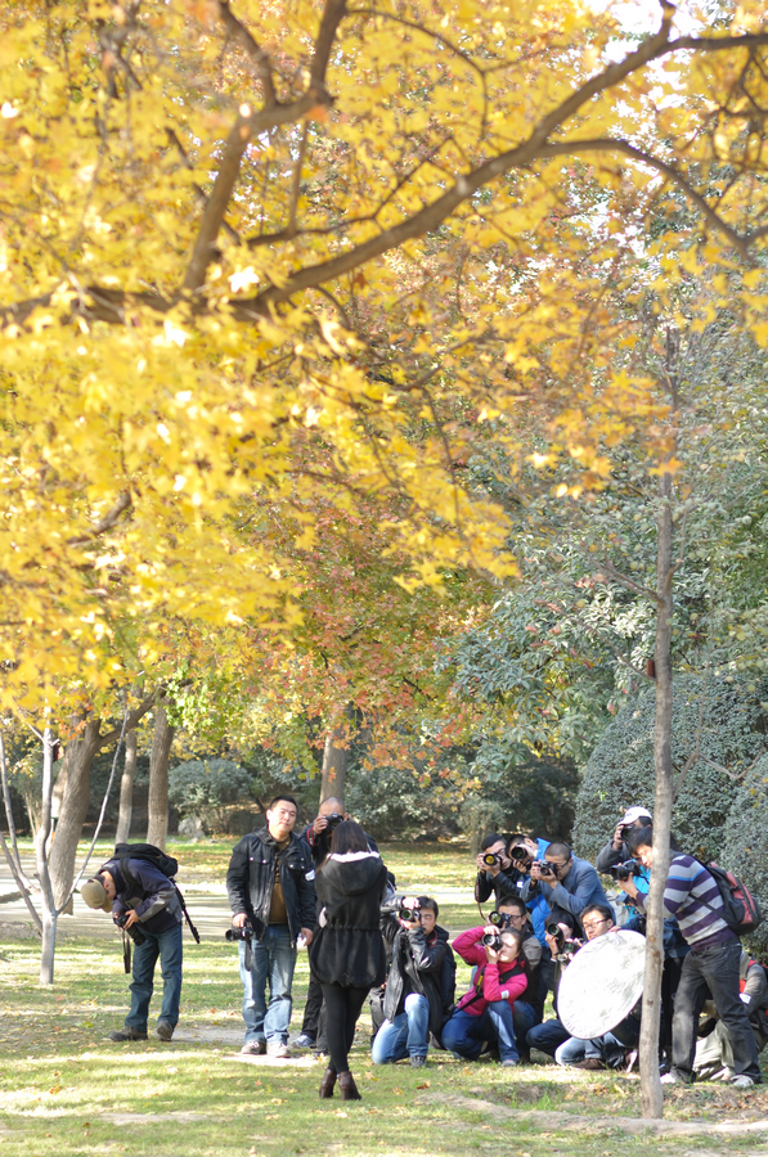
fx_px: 4094
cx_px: 384
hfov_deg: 10.7
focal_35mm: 128
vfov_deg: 16.1
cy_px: 578
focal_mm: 85
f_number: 3.2
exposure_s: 1/125
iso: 200
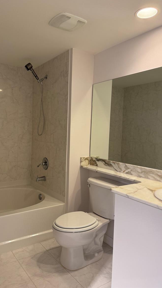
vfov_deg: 69.8
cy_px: 140
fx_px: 206
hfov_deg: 42.5
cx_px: 59
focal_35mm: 27
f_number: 1.78
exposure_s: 1/60
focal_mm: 6.76
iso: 160
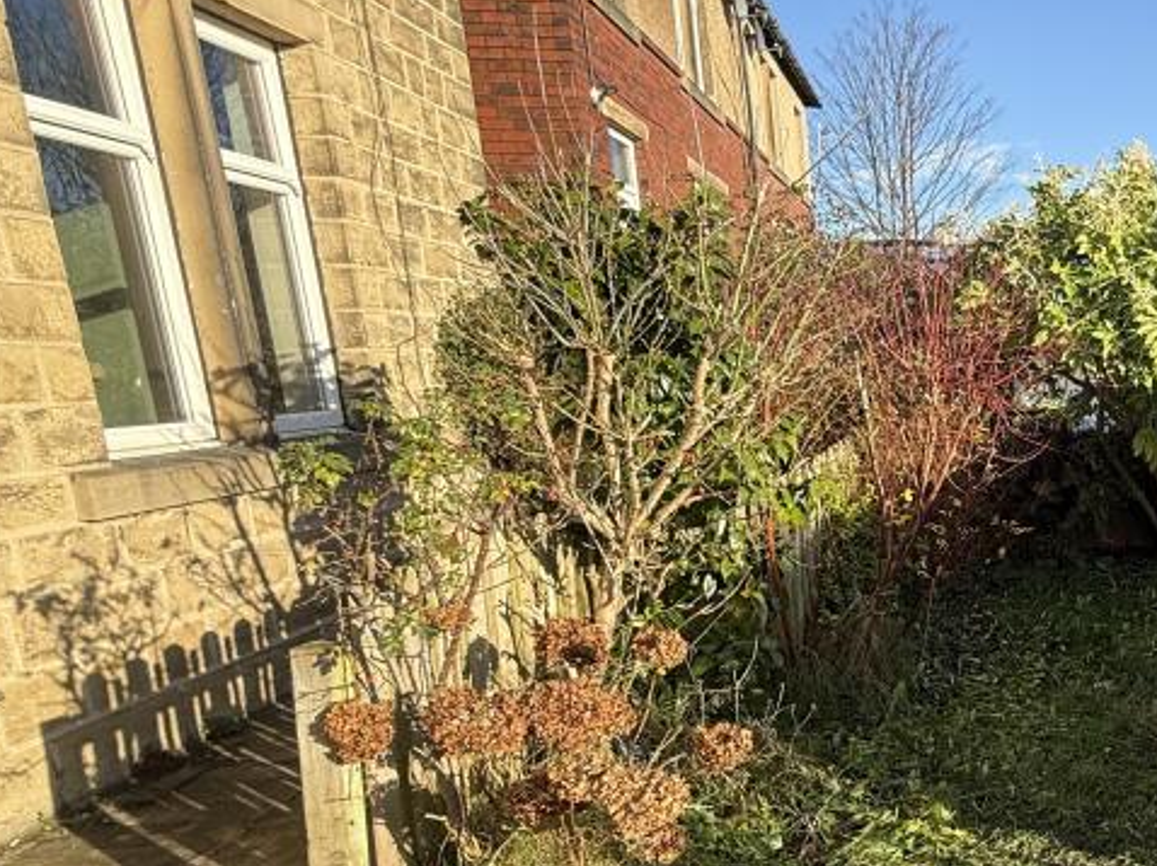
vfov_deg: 46.2
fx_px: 1002
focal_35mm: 30
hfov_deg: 48.8
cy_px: 559
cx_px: 1167
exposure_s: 1/448
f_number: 2.2
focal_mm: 2.22
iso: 64
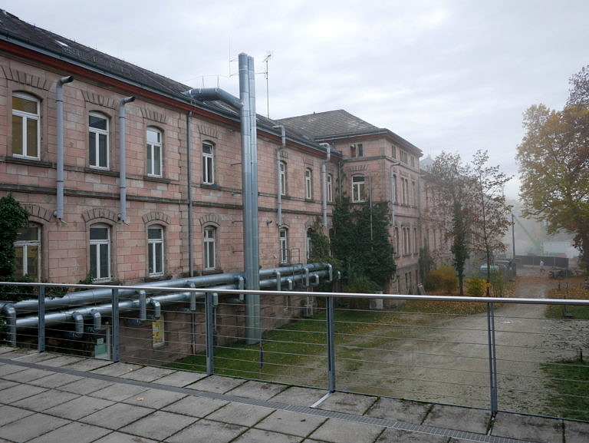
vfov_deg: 49.8
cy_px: 222
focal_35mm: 28
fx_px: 477
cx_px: 294
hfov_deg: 63.4
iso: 200
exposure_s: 1/200
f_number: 3.2
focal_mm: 14
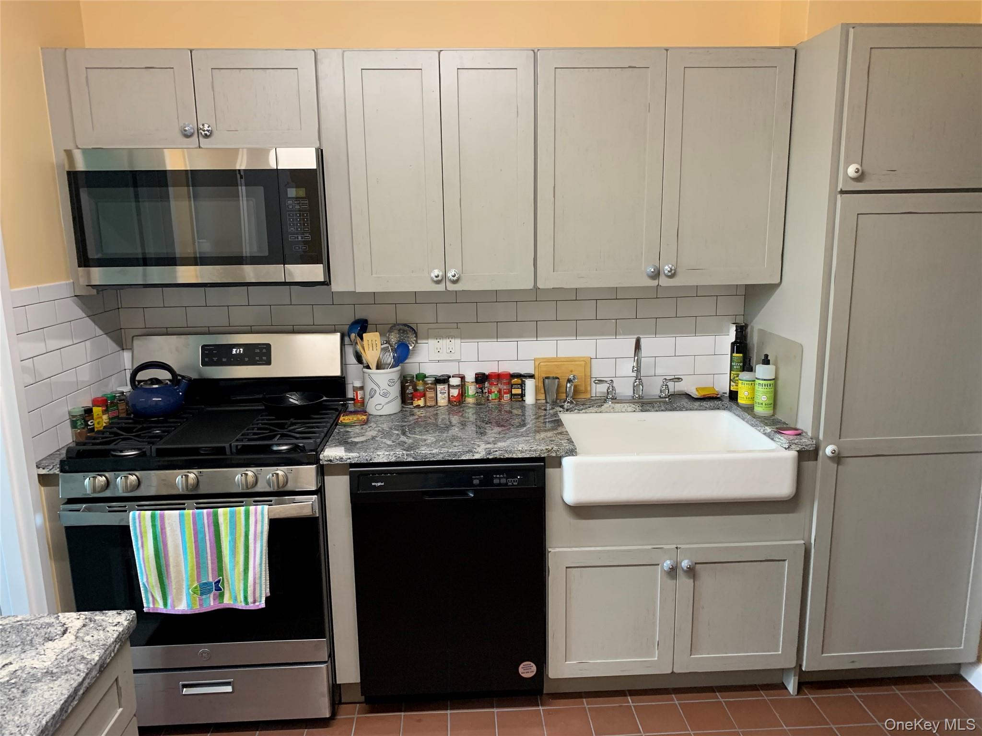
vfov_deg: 53.1
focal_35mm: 26
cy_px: 368
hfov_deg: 67.3
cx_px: 491
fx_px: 738
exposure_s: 1/60
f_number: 1.8
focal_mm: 4.25
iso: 125
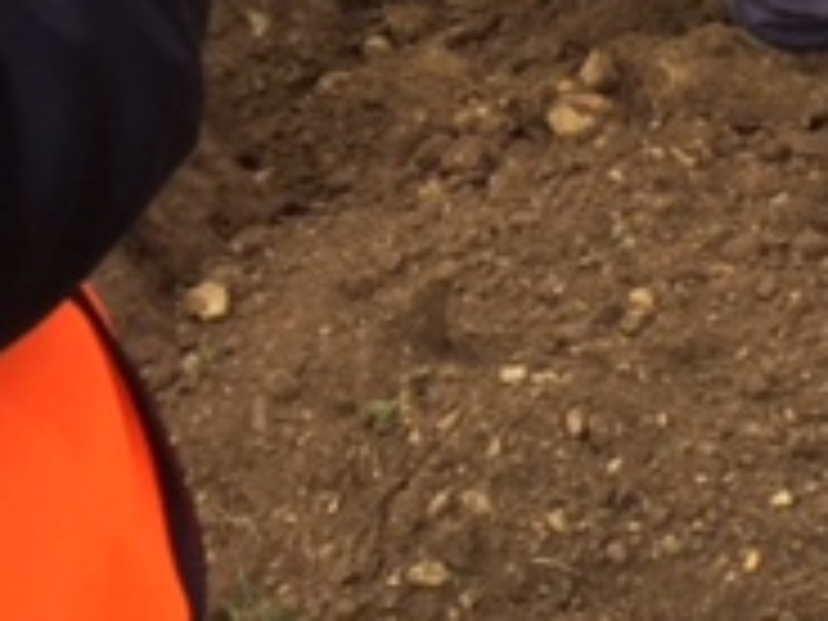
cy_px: -436
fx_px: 2583
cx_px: 1256
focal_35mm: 108
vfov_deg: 12.7
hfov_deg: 16.5
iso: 25
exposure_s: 1/409
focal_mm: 3.3
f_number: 2.4
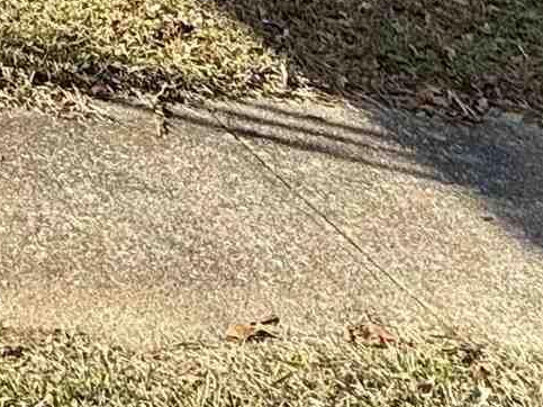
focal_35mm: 89
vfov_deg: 11.9
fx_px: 1396
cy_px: -682
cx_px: -501
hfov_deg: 17.0
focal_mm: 2.22
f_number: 2.2
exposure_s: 1/465
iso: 50
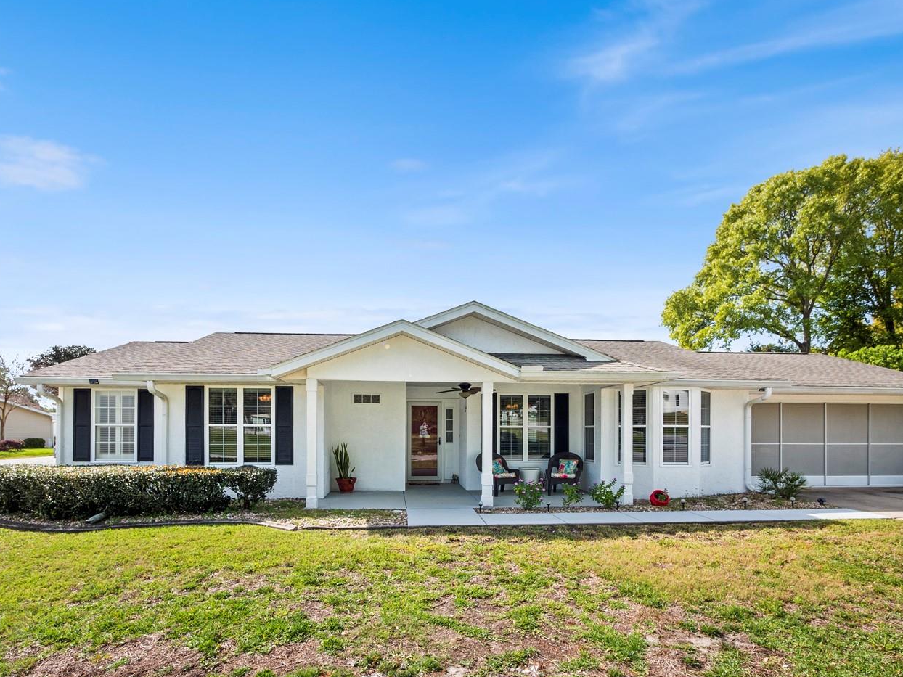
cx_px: 454
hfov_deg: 87.8
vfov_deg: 70.8
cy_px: 409
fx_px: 470
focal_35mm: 18
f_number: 5.6
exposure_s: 1/250
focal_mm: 7
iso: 200
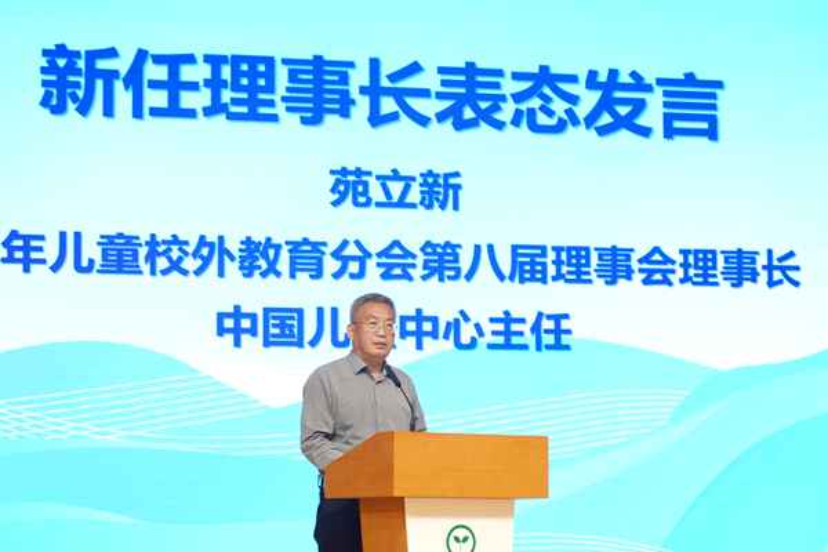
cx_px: 414
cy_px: 276
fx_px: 2415
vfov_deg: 13.0
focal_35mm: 105
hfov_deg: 19.5
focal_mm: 105
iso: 1250
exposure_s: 1/125
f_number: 5.6
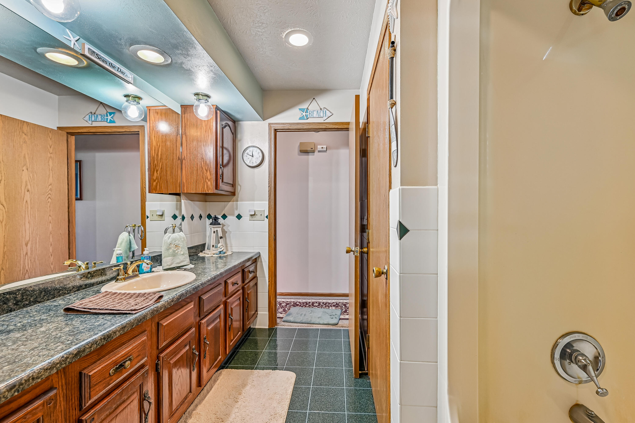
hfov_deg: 98.5
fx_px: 273
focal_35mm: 16
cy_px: 212
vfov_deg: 75.5
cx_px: 318
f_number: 4.8
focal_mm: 15.5
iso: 400
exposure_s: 1/4
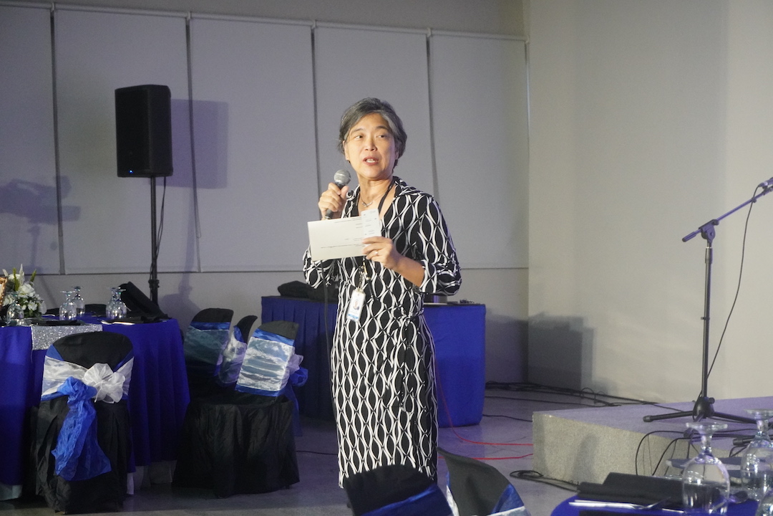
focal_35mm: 75
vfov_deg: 18.2
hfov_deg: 27.0
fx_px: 1610
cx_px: 386
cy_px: 258
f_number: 5.6
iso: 6400
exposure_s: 1/100
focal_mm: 50
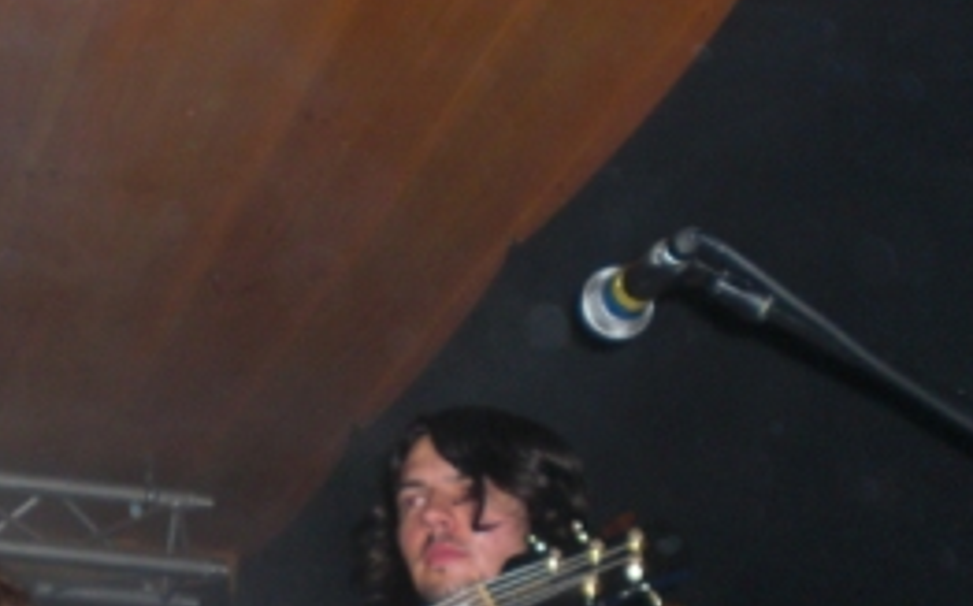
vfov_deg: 18.3
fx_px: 1827
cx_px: 219
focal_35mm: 69
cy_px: 617
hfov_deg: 29.3
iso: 100
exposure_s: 1/60
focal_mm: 6.3
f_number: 3.1
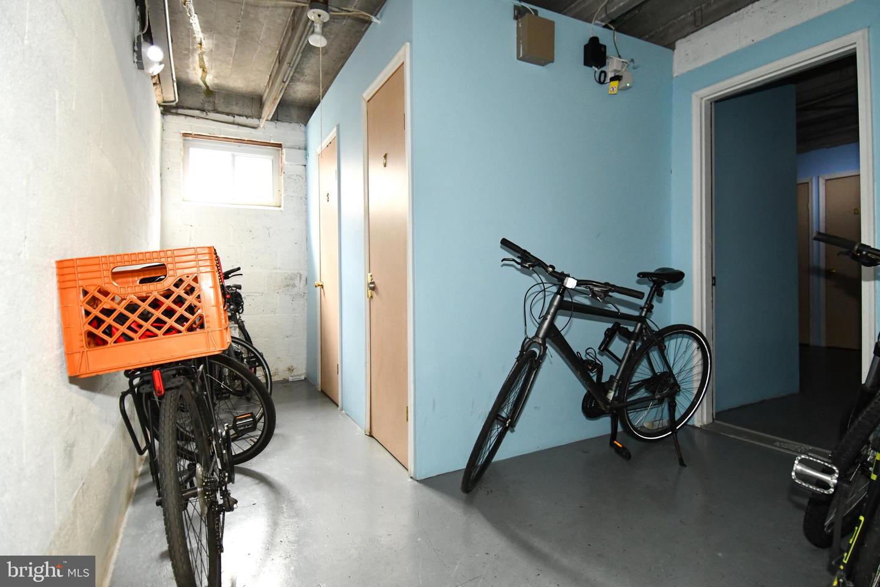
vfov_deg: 67.4
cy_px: 294
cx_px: 440
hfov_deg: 90.0
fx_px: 440
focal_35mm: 18
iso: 2000
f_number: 4
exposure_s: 1/60
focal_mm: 12
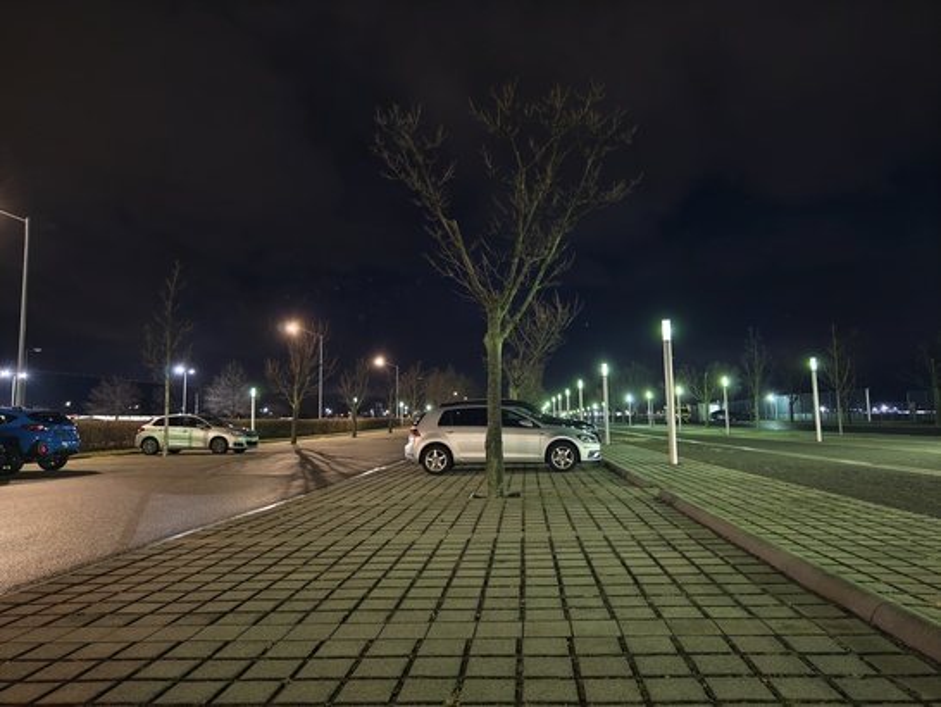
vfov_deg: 58.9
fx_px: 626
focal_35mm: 23
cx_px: 470
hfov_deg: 73.9
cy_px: 354
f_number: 1.75
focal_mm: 8.67
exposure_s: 1/11.1
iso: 7936
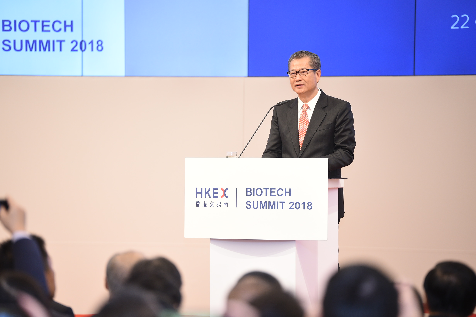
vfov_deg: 7.0
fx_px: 2577
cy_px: 158
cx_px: 238
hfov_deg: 10.6
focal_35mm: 195
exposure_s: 1/160
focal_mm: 195
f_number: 4.5
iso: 1250
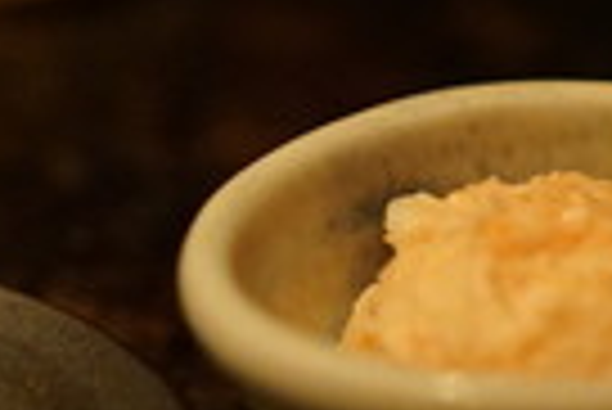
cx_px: 387
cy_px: 268
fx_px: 3097
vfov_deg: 7.6
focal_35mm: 182
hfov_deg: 11.3
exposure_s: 1/160
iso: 12800
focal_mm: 55
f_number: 2
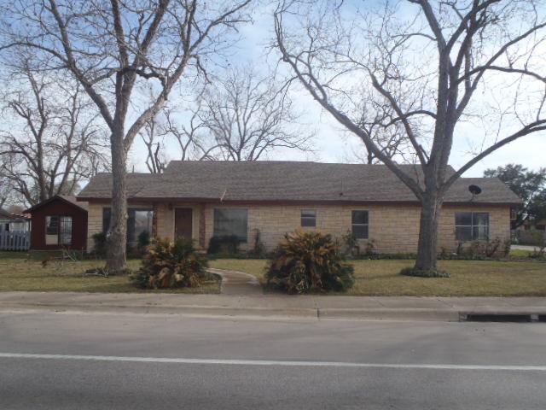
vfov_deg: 49.7
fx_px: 442
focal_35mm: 28
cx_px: 273
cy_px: 205
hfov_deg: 63.4
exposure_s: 1/500
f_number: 3.9
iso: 80
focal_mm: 5
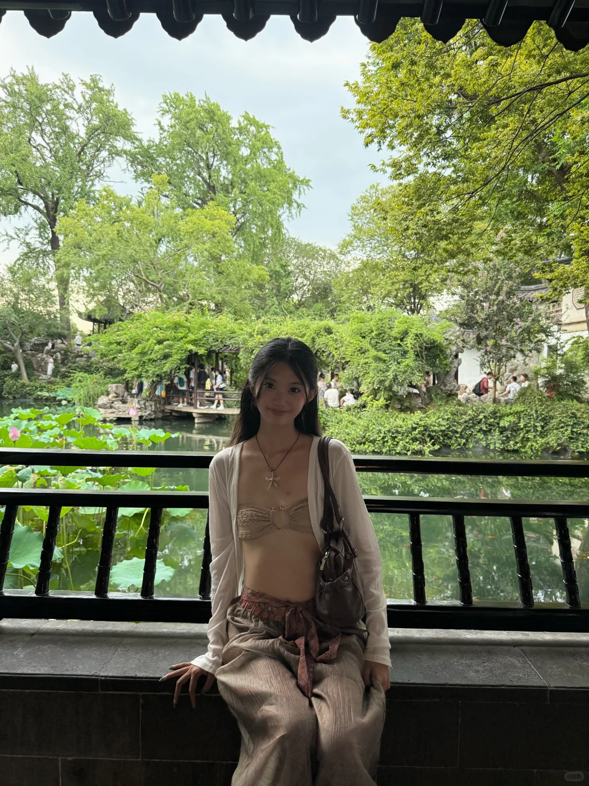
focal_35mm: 24
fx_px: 544
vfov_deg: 71.6
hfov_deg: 56.8
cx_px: 294
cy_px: 393
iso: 200
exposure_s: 1/78
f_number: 1.78
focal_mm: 6.76
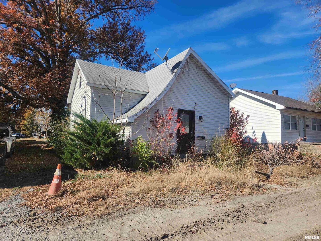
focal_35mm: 23
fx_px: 213
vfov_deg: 58.9
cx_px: 160
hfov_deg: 73.9
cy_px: 120
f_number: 1.8
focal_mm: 5.4
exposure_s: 1/1775
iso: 20
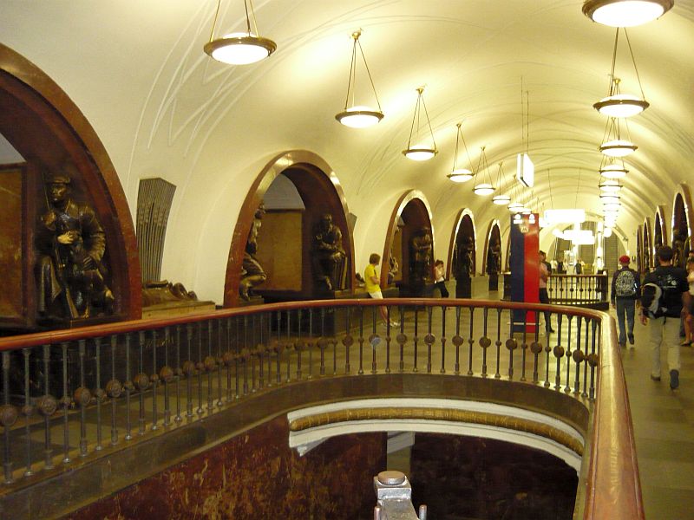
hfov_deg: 55.4
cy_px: 260
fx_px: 662
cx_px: 347
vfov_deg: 42.9
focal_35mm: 33
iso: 640
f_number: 2.8
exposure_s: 1/30
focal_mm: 5.5
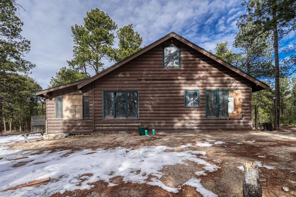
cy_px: 98
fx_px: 115
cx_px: 148
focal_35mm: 14
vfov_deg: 81.2
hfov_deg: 104.3
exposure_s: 1/2500
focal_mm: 14
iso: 400
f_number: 8
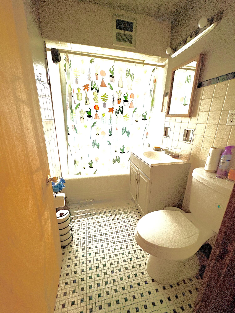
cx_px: 118
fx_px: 127
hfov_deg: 85.7
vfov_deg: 102.1
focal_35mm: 14
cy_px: 156
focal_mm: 2.22
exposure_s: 1/60
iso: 400
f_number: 2.2
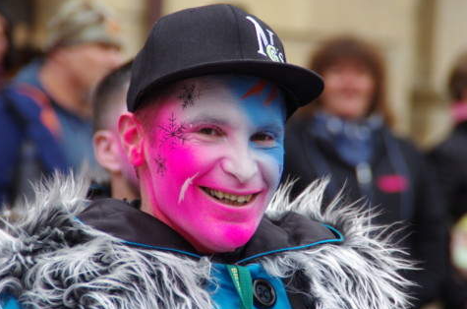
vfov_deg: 4.3
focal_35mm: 316
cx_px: 241
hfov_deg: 6.5
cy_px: 161
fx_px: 4088
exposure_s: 1/250
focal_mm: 200
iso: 800
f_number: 6.3
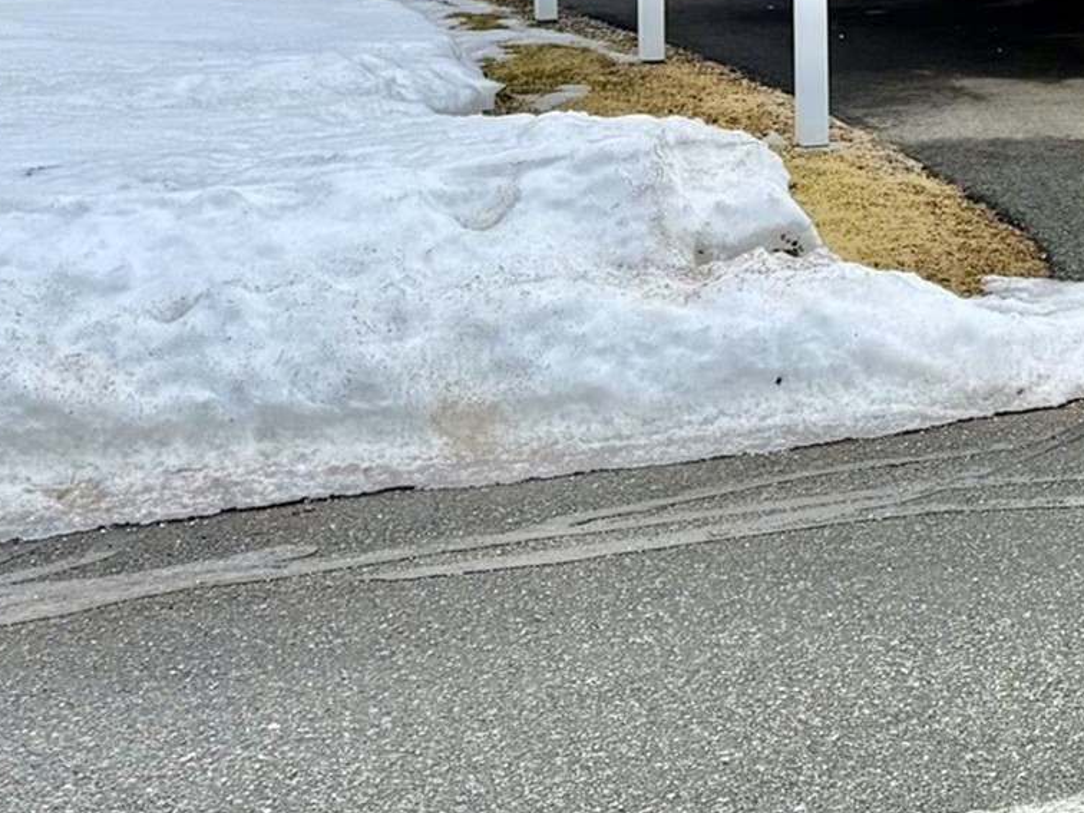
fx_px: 2035
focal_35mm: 65
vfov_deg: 20.7
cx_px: 1332
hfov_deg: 26.3
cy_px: -228
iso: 80
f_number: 1.78
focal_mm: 6.76
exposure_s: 1/2525
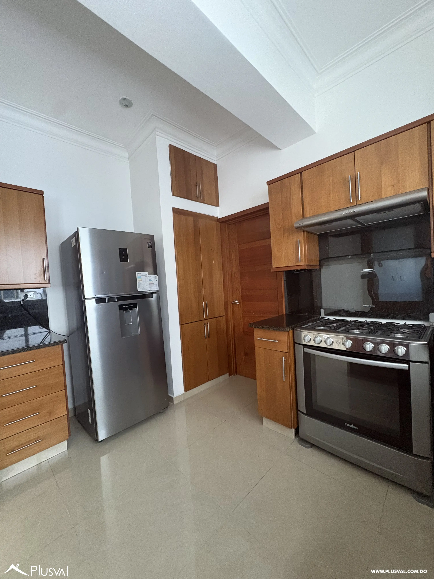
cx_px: 217
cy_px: 290
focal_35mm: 14
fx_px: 234
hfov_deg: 85.7
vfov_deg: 102.1
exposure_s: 1/54
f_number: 2.2
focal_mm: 2.22
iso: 800
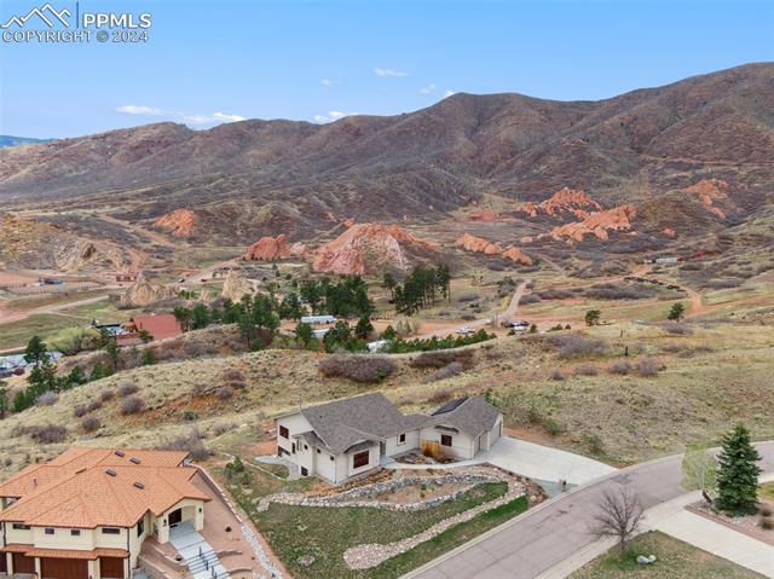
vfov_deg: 51.3
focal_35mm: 27
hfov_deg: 65.4
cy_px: 290
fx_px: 603
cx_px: 387
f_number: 2.9
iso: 100
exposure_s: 1/50
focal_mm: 4.8
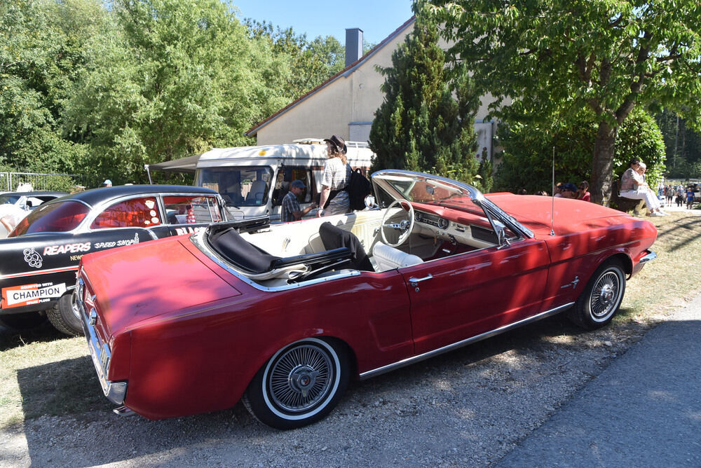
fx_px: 526
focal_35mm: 27
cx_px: 350
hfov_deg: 67.4
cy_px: 234
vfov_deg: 48.0
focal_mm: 18
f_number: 8
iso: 320
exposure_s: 1/250
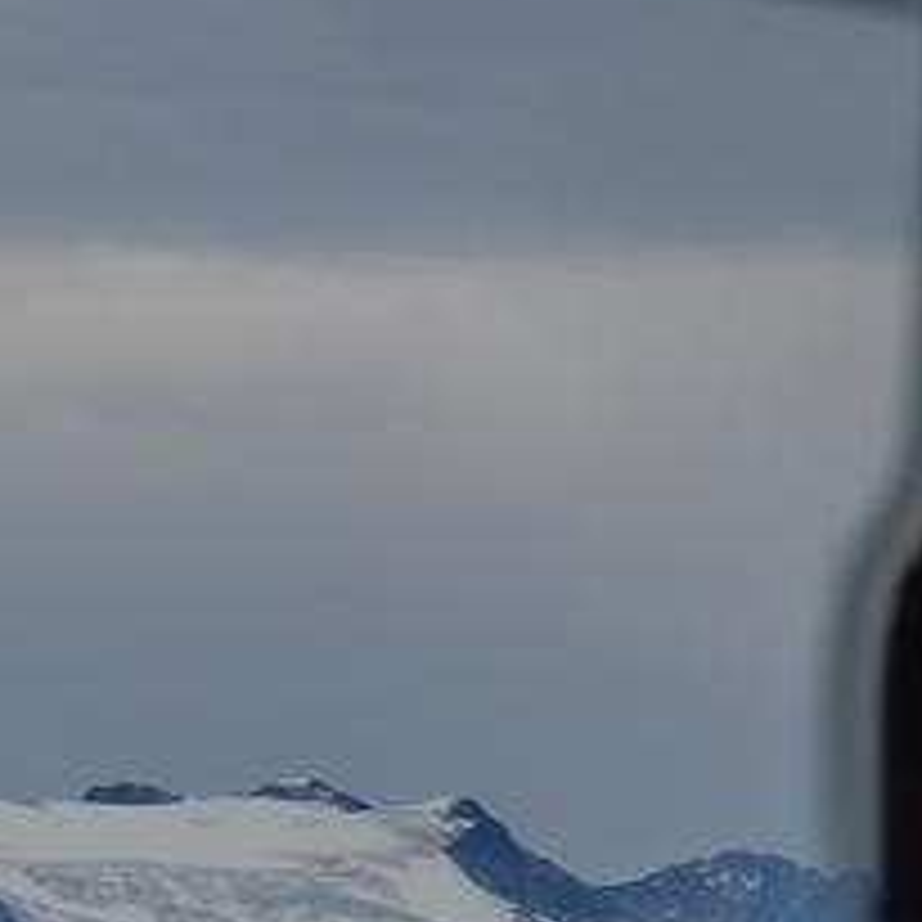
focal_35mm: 637
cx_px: -1016
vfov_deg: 2.7
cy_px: 1201
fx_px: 19195
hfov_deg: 2.7
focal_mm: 120
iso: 100
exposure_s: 1/250
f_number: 8
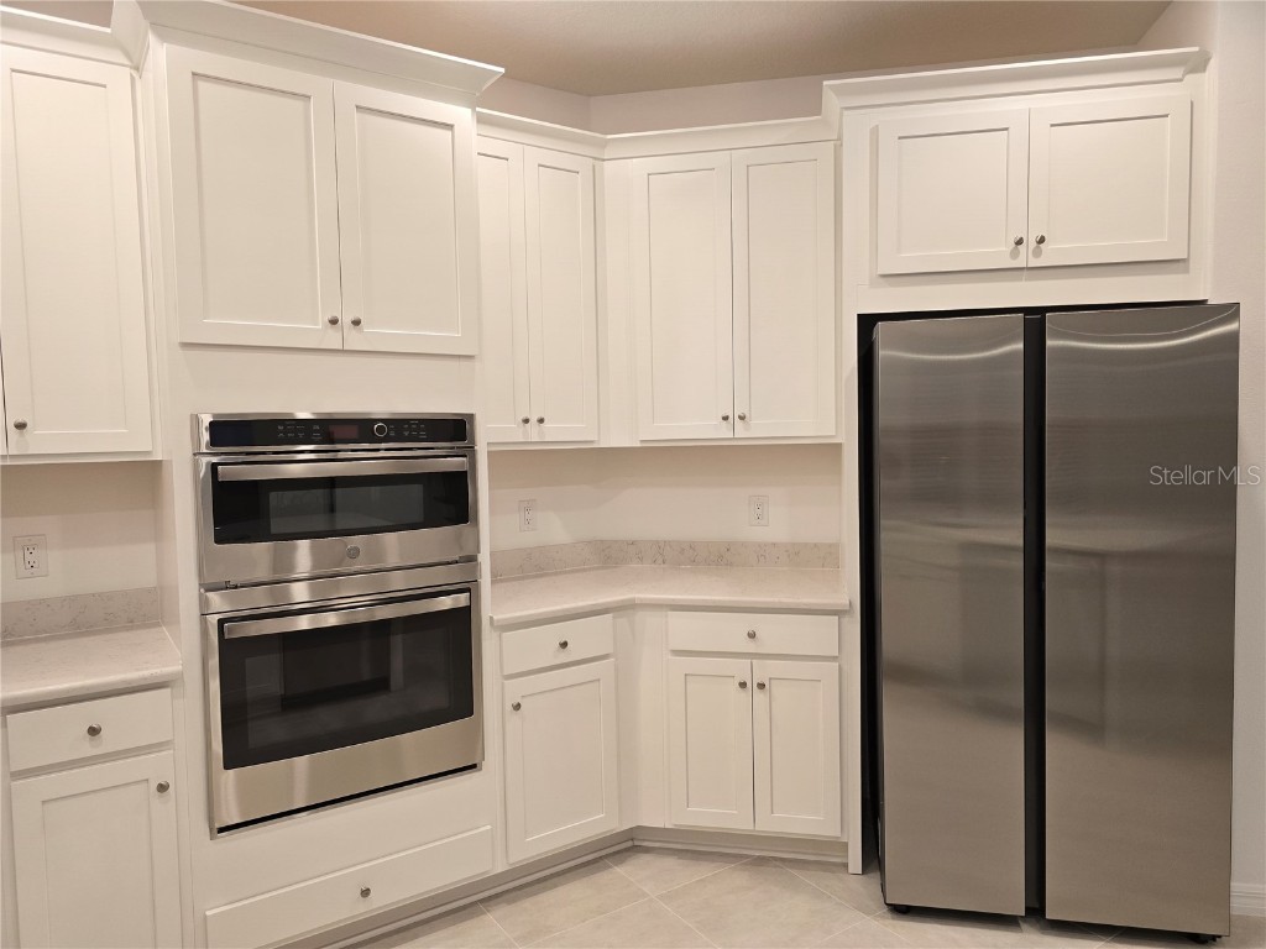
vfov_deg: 58.9
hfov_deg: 73.9
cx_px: 633
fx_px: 841
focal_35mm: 23
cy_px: 474
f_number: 1.7
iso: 200
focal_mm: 6.3
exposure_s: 1/120
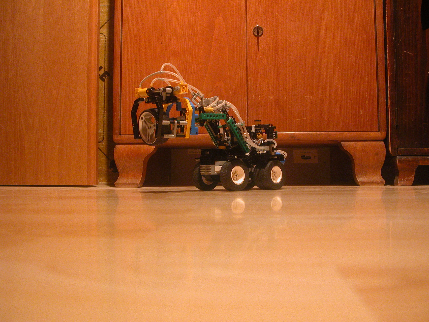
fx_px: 434
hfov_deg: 52.6
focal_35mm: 35
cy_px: 161
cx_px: 214
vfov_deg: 40.7
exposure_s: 1/2.8
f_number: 2.8
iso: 200
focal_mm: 8.9
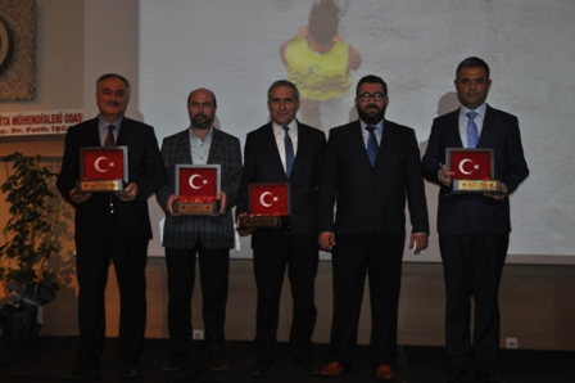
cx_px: 288
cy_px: 192
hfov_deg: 42.4
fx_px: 742
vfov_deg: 28.9
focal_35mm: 46
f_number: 4
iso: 800
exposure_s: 1/60
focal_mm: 31
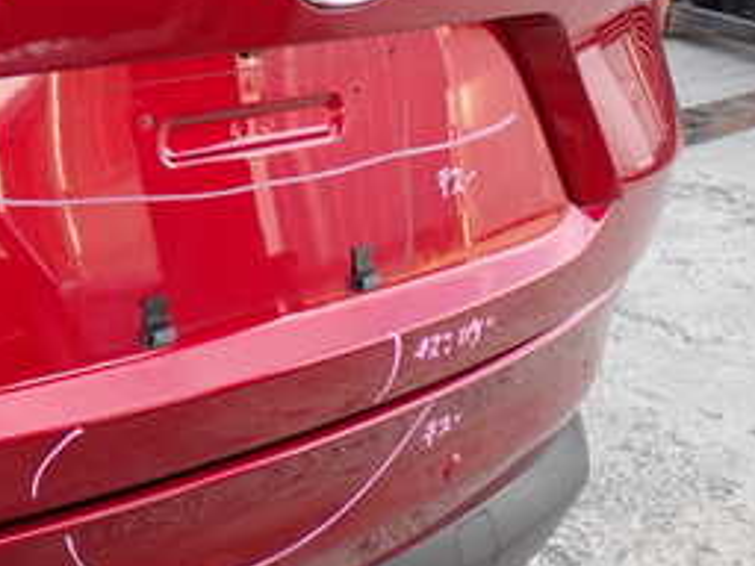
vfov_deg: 19.3
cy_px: 56
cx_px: -91
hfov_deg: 24.2
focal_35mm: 75
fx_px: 1636
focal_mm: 5.79
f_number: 2.4
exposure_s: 1/60
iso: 100
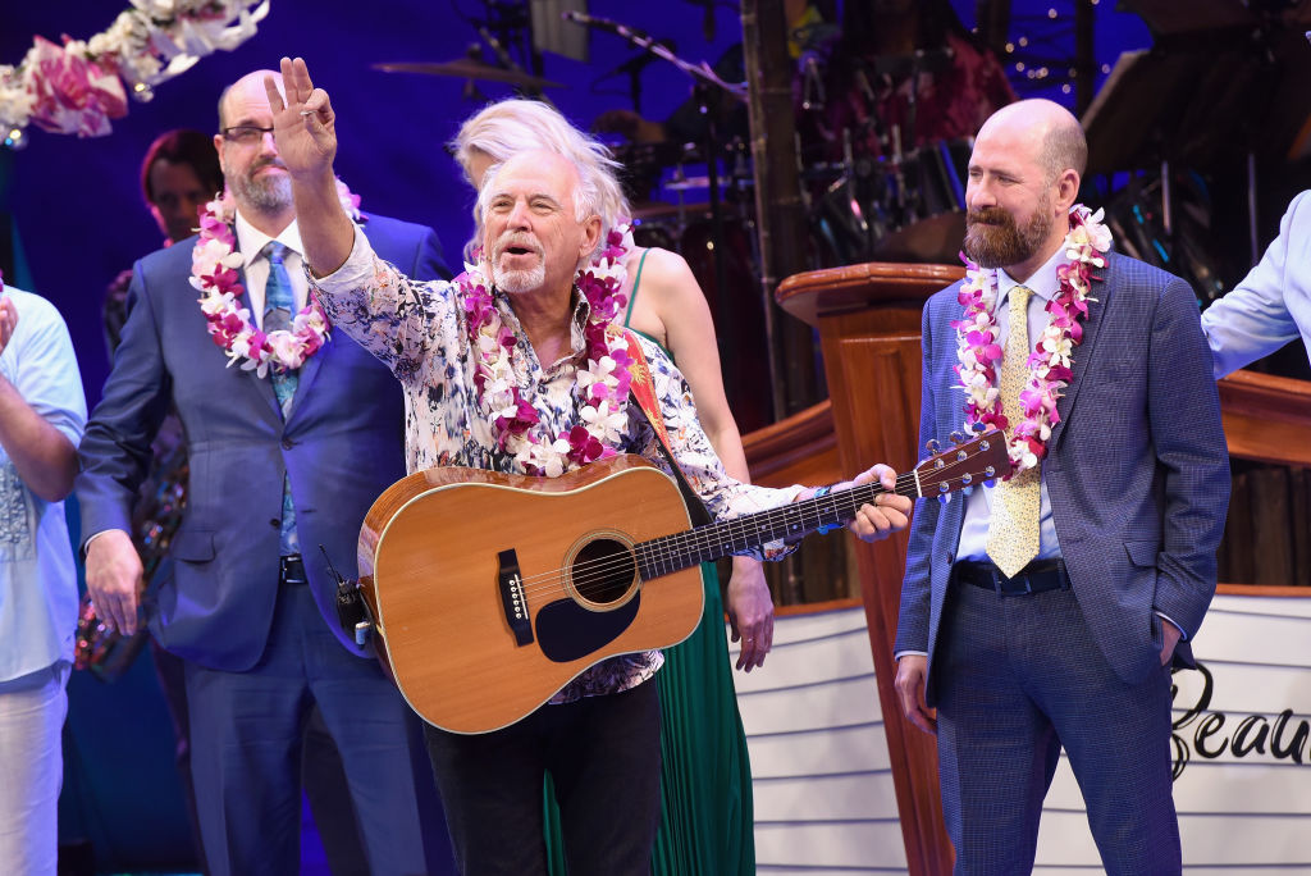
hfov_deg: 10.3
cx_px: 656
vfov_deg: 6.9
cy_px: 438
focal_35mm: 200
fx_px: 7287
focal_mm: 200
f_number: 6.3
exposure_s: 1/1250
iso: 1600
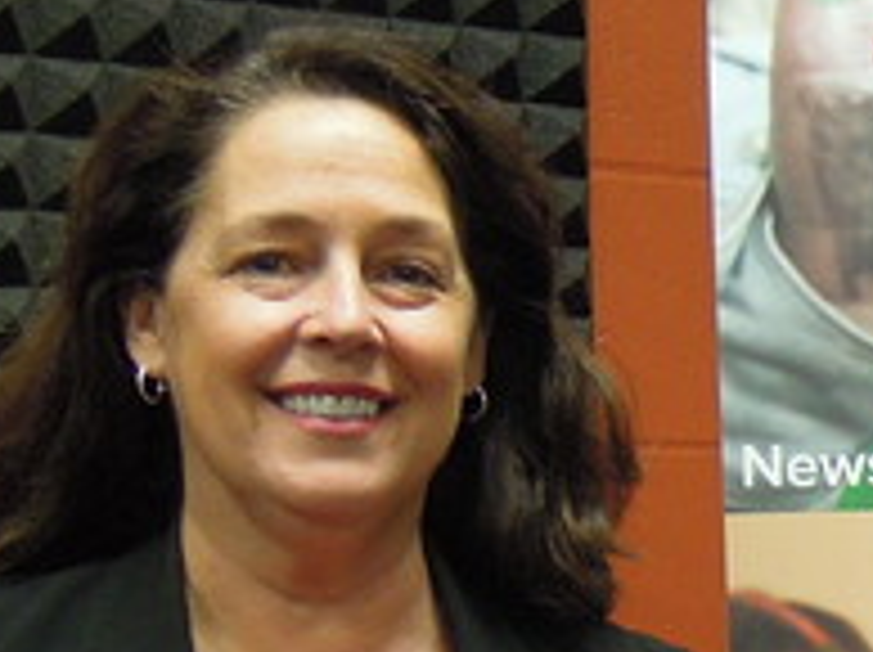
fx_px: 3728
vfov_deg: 9.8
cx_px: 1490
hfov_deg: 12.4
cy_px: 821
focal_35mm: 148
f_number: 3.2
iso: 320
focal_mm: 6.3
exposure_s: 1/50
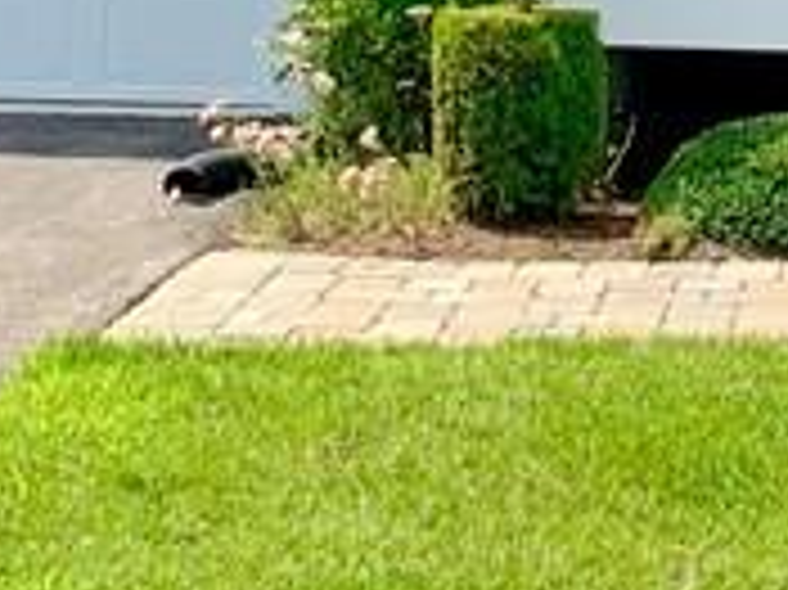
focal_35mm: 152
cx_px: 720
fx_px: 3458
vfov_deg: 8.9
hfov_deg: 12.9
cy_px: -752
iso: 25
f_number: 1.8
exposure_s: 1/1845
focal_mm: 4.25
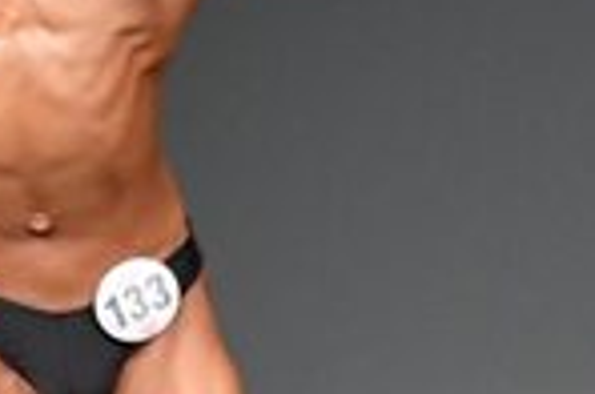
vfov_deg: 0.9
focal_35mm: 1573
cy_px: 342
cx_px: 726
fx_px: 25942
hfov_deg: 1.3
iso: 5000
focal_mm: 200
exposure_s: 1/400
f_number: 5.6
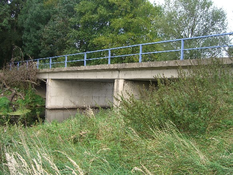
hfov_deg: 49.0
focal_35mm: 38
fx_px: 256
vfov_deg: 37.7
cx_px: 116
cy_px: 88
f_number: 2.8
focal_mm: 7.9
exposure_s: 1/320
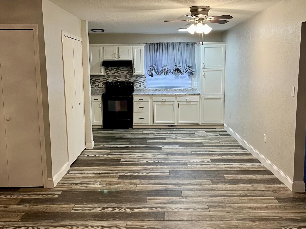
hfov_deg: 52.6
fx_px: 309
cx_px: 153
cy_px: 104
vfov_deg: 40.6
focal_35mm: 35
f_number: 1.6
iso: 125
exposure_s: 1/60
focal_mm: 5.1
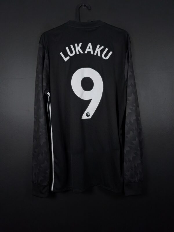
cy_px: 116
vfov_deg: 73.9
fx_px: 154
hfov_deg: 58.9
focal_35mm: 23
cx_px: 87
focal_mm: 6.57
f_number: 1.6
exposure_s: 1/200
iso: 400
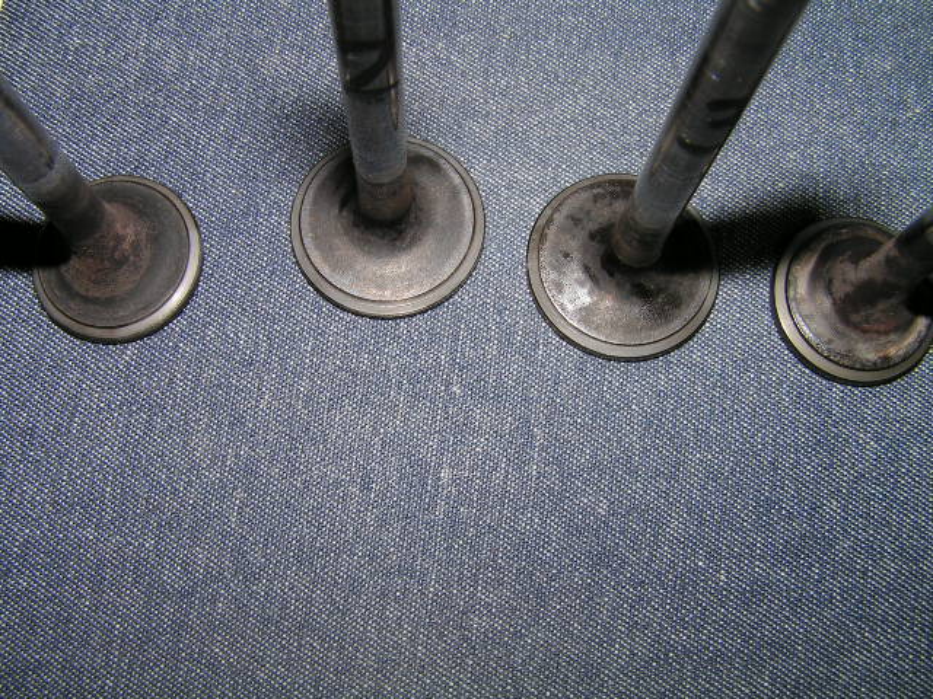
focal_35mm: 38
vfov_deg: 37.7
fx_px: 1024
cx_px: 466
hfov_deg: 49.0
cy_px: 350
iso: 50
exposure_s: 1/40
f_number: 6.3
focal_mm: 6.3
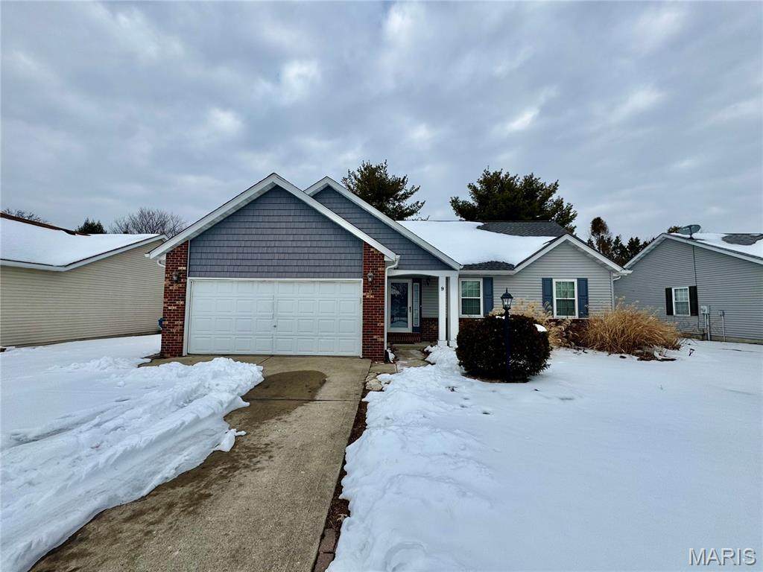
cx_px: 382
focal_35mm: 14
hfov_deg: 102.1
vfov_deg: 85.7
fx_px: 309
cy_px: 286
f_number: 2.2
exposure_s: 1/2083
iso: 50
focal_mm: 2.22
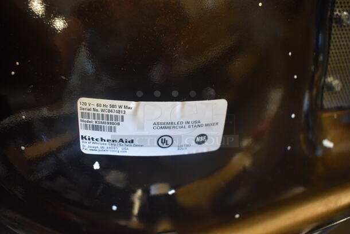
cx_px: 175
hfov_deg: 61.9
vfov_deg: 43.7
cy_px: 117
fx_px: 292
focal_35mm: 30
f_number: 4
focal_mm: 20
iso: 900
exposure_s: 1/60
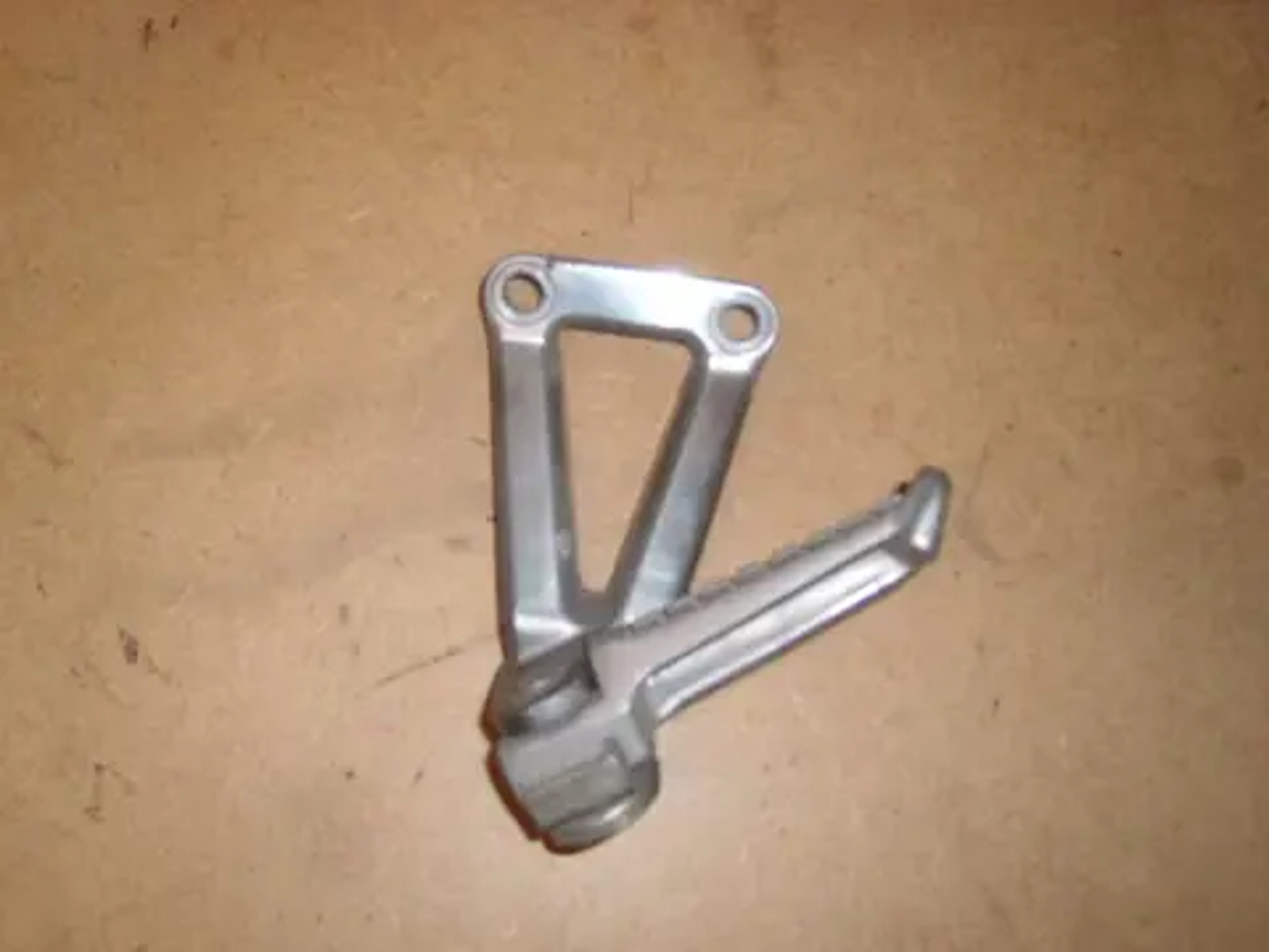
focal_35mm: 35
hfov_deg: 52.6
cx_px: 634
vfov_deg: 40.7
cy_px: 476
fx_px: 1283
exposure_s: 1/30
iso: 50
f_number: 2.8
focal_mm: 5.8
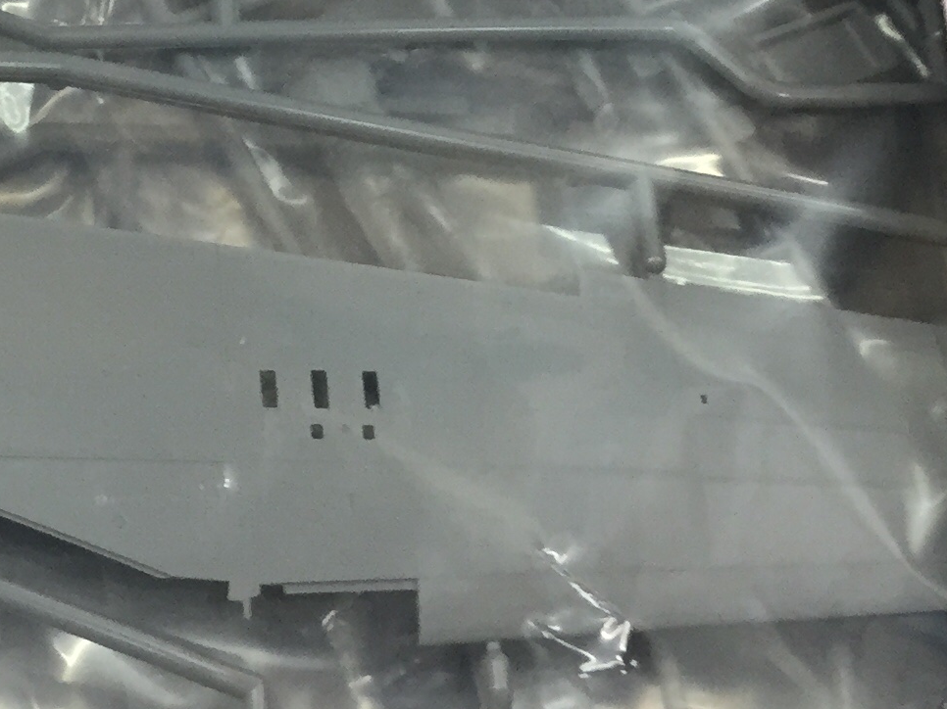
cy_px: -10
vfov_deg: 14.8
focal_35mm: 98
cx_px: 107
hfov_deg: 19.7
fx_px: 2680
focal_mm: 4.15
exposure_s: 1/33
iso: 100
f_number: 2.2
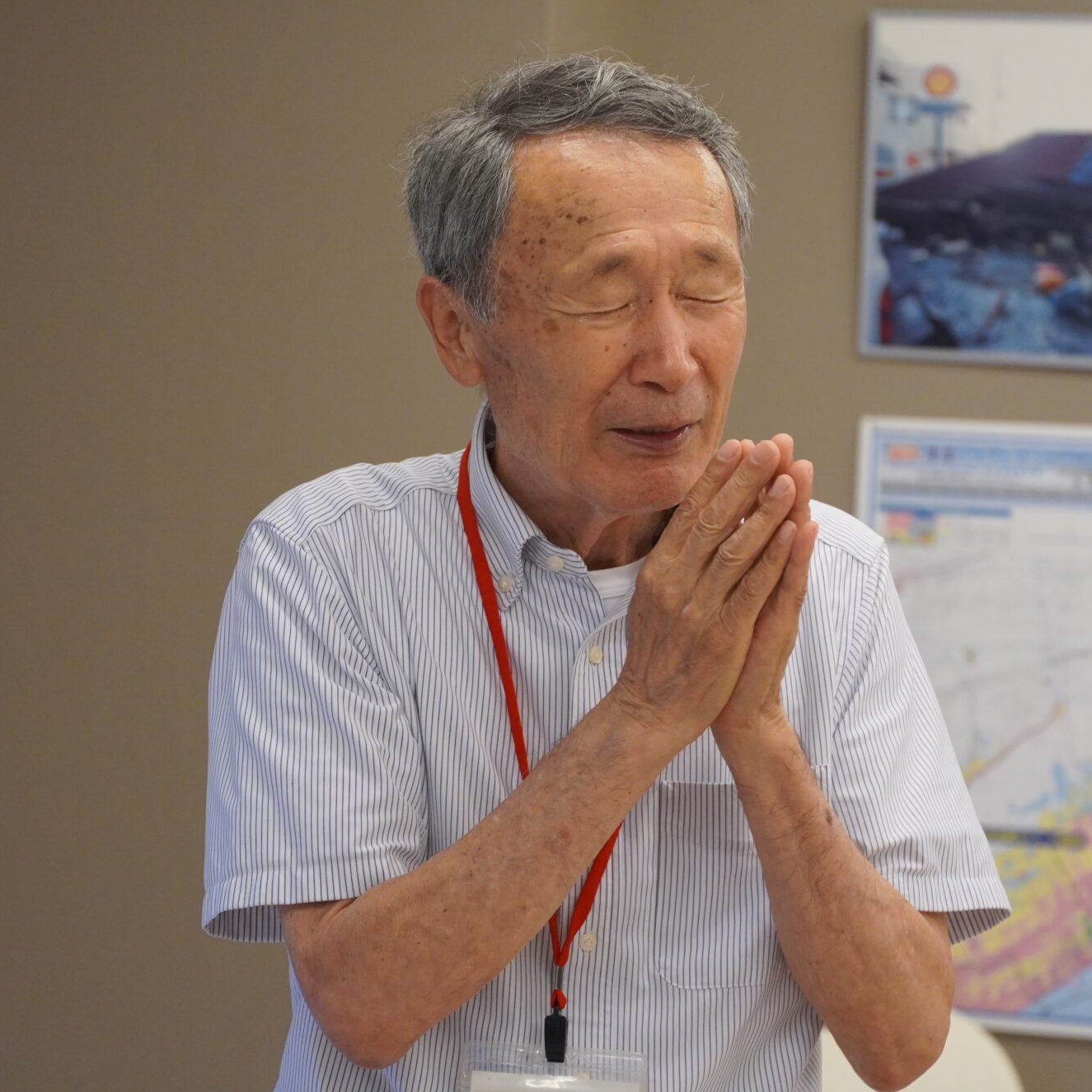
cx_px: 565
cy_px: 547
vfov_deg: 12.8
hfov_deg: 12.8
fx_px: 4877
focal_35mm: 137
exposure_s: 1/160
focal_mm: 71
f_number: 5.6
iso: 2000
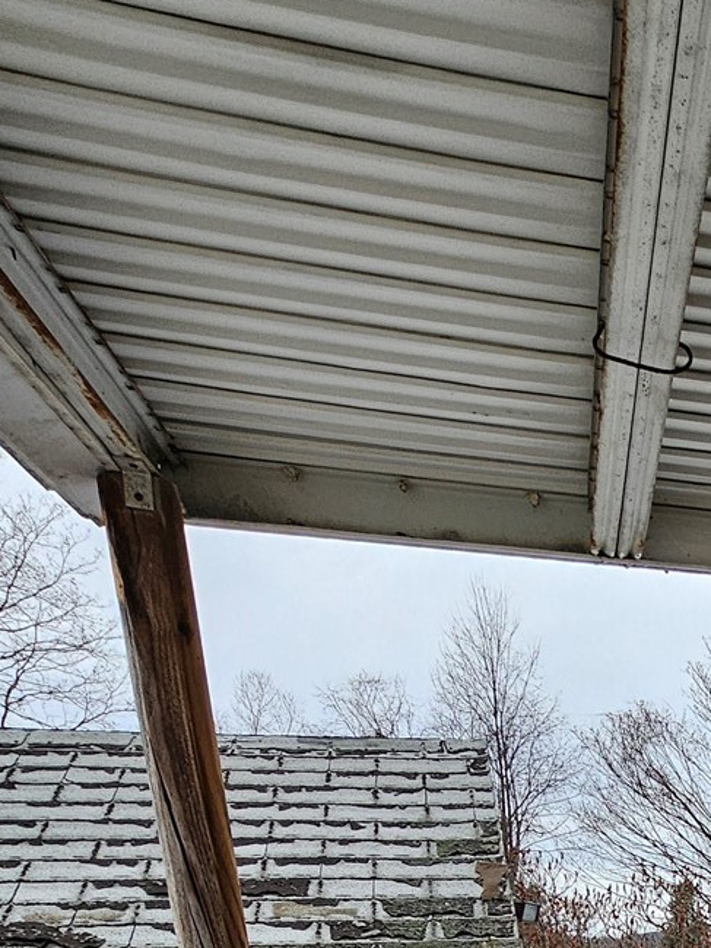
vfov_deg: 32.1
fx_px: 1122
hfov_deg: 27.9
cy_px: 1288
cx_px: 968
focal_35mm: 41
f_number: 2.2
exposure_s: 1/407
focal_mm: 2.2
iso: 50
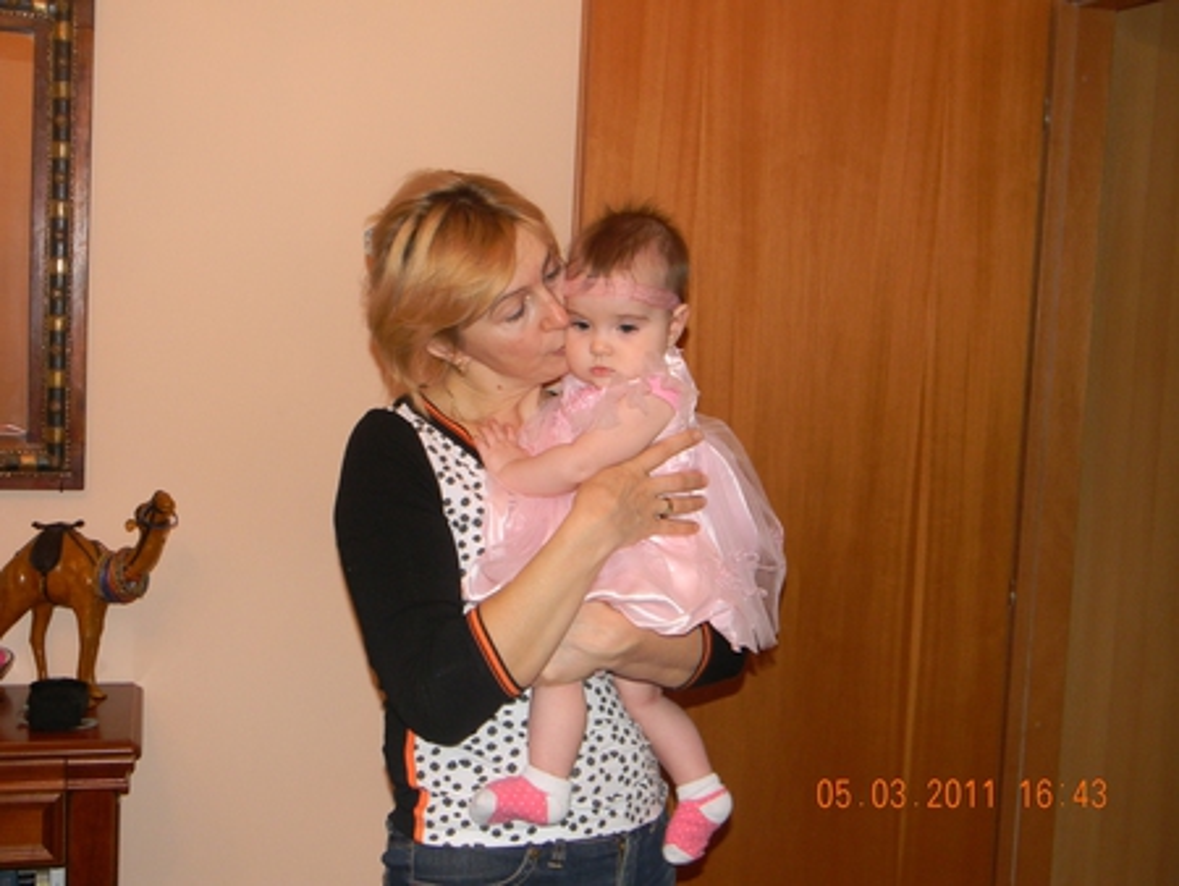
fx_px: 1397
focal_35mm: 41
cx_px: 590
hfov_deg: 45.8
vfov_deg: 35.2
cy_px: 443
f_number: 3.8
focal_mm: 7.3
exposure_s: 1/30
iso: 200
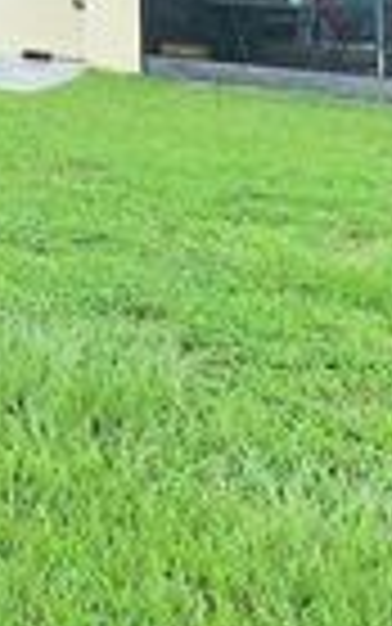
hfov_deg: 14.0
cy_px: -216
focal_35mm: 70
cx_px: -502
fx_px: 1195
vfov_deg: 24.9
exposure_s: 1/1925
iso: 50
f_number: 2.2
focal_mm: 2.2
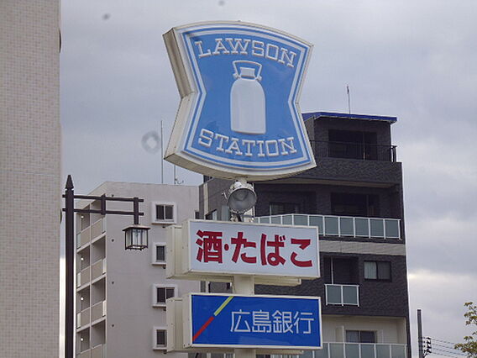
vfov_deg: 12.3
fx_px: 1654
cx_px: 238
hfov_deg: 16.4
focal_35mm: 120
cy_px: 179
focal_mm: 21.5
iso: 125
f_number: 6.9
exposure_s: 1/125
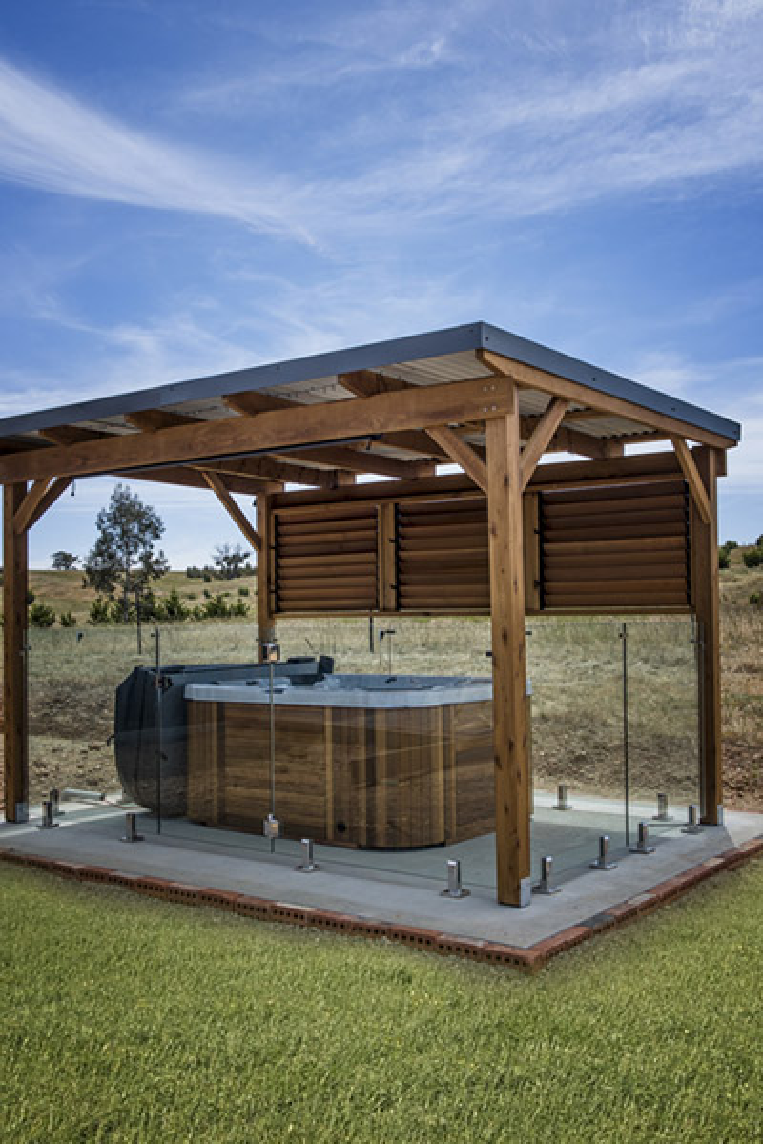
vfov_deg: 54.4
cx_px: 382
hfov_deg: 37.9
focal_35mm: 35
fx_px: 1113
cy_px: 572
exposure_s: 1/500
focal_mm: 35
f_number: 8
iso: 160
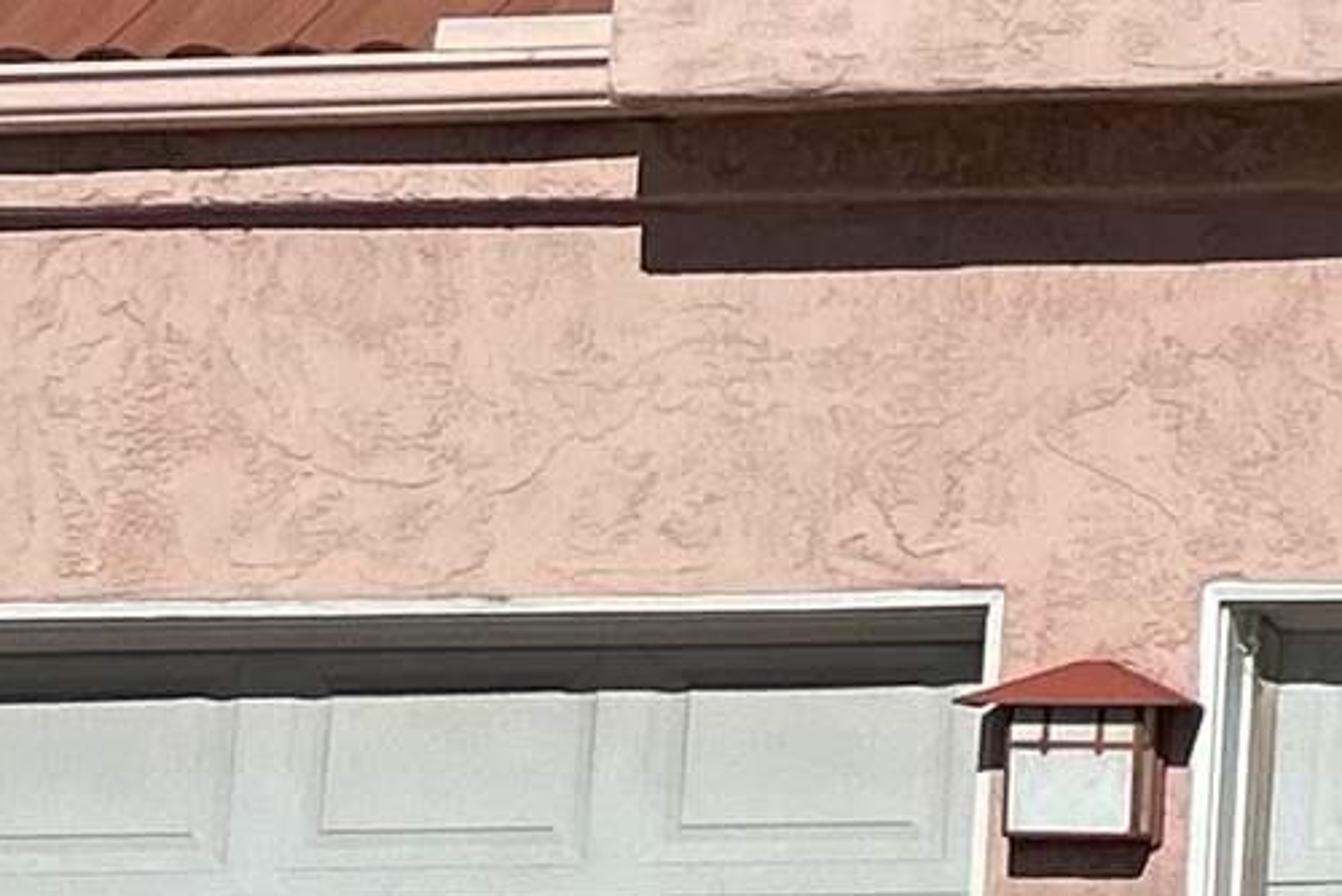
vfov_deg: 8.1
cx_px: 3409
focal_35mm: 166
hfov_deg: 10.4
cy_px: -386
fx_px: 6191
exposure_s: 1/14286
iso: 50
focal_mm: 5.7
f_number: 1.5
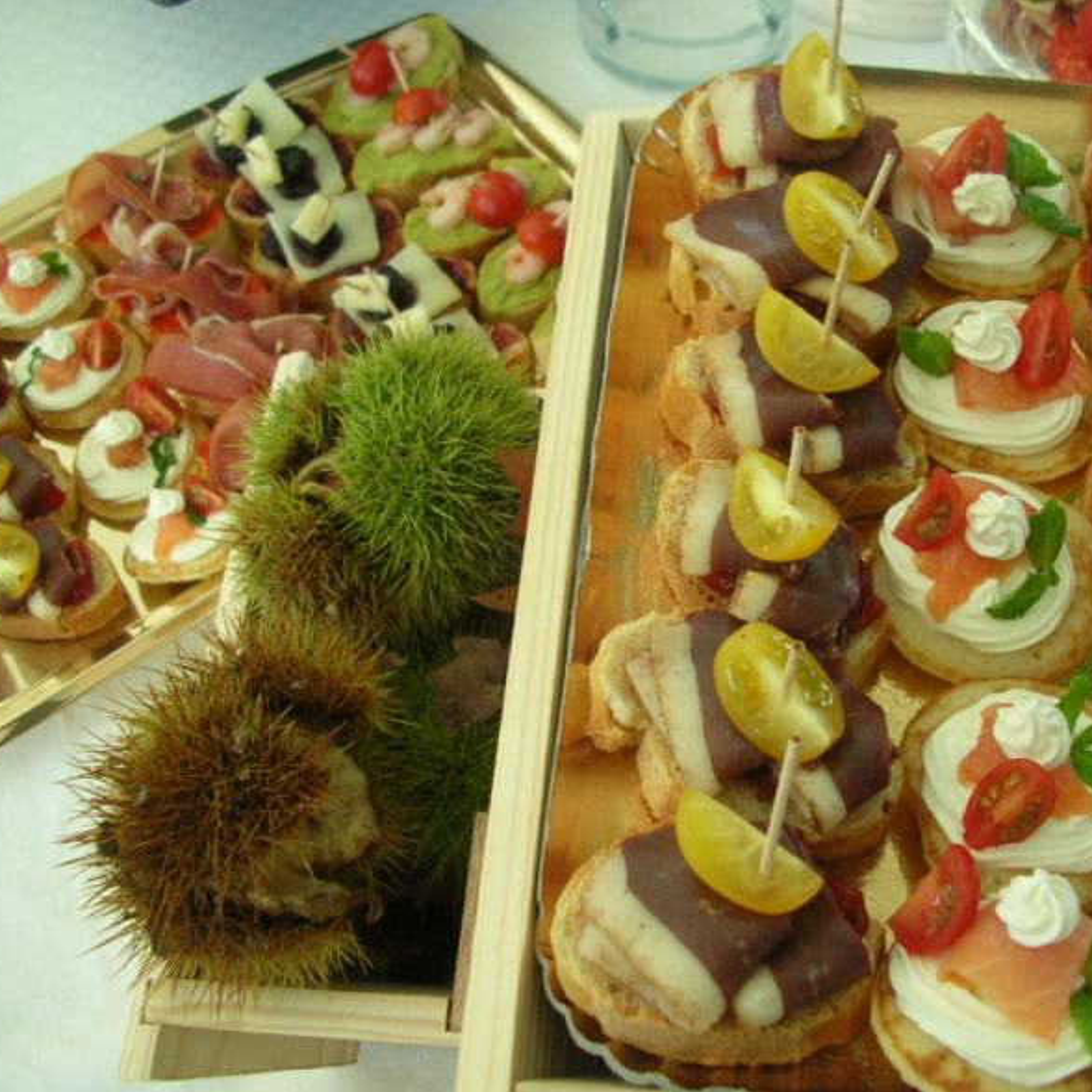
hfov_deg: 39.8
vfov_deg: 40.0
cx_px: 684
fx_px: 1499
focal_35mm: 42
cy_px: 552
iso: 158
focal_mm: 5.8
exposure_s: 1/200
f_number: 2.8
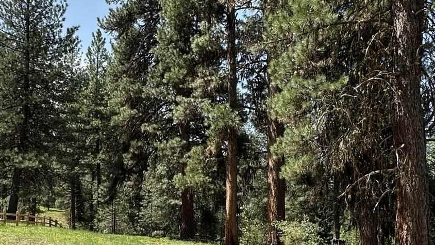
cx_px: 203
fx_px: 427
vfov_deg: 31.0
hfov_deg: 54.0
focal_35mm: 37
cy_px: 204
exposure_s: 1/690
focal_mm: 2.22
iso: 40
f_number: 2.2
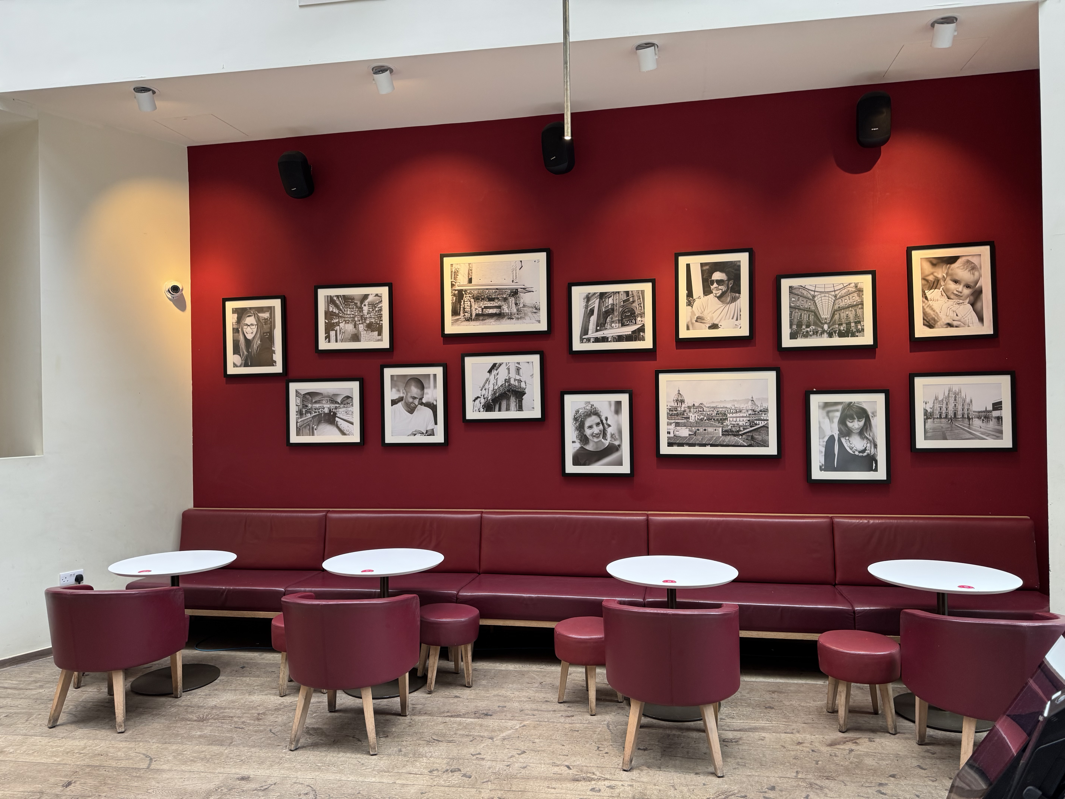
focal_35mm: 24
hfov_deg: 71.6
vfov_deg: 56.8
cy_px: 400
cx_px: 532
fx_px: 738
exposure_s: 1/83
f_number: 1.78
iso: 160
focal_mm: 6.76
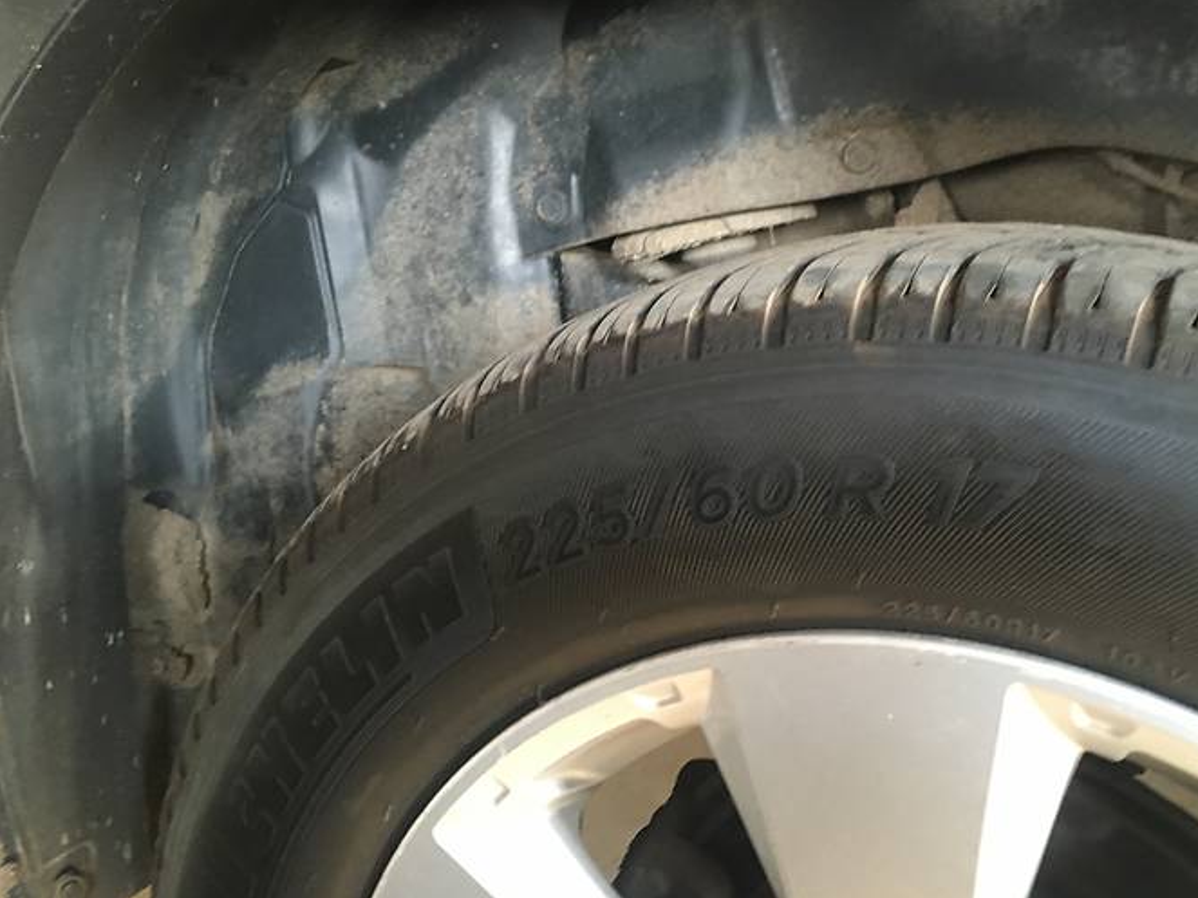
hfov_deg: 52.5
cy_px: 360
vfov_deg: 40.5
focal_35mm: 35
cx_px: 663
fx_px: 1211
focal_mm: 4.2
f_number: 2.2
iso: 200
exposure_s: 1/33
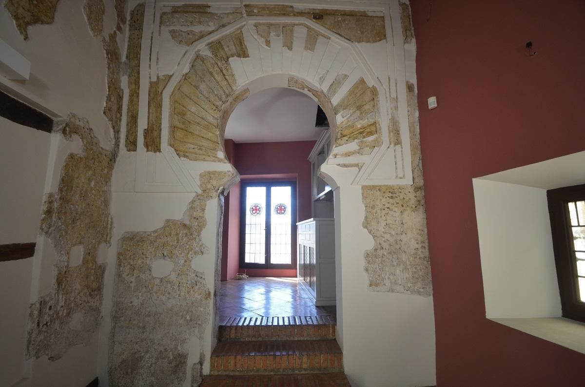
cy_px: 194
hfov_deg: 100.5
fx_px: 243
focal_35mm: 15
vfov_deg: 77.0
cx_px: 292
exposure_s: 1/100
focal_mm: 10
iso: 400
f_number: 5
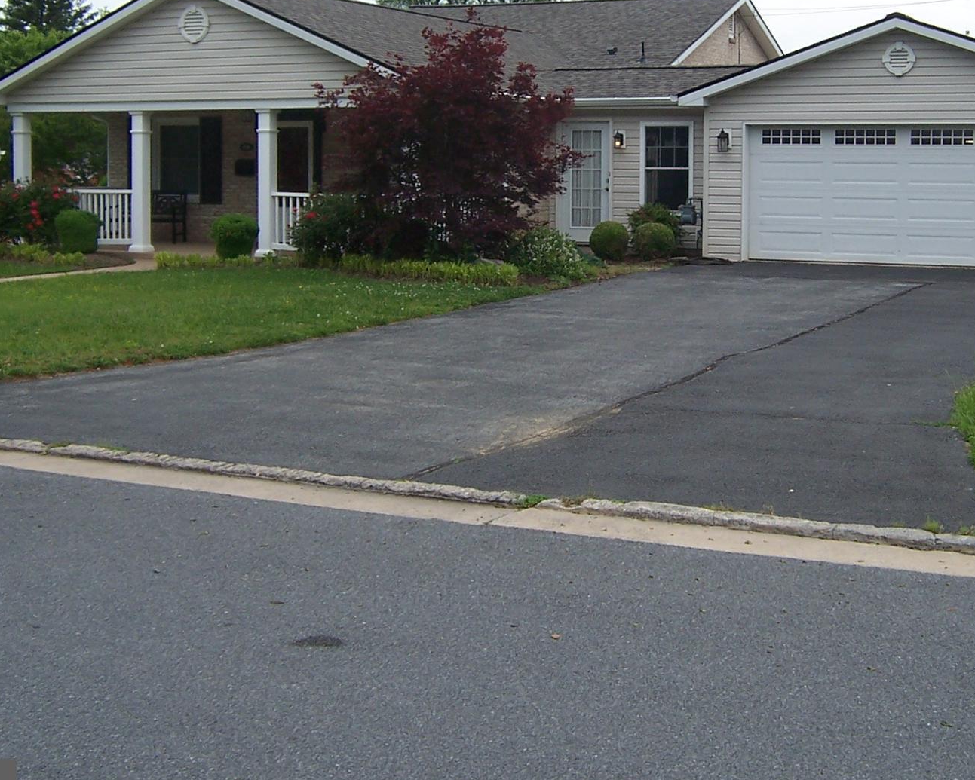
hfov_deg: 36.5
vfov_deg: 29.4
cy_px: 242
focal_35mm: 51
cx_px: 600
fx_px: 1472
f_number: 3.4
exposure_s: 1/750
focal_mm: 5.5
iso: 80
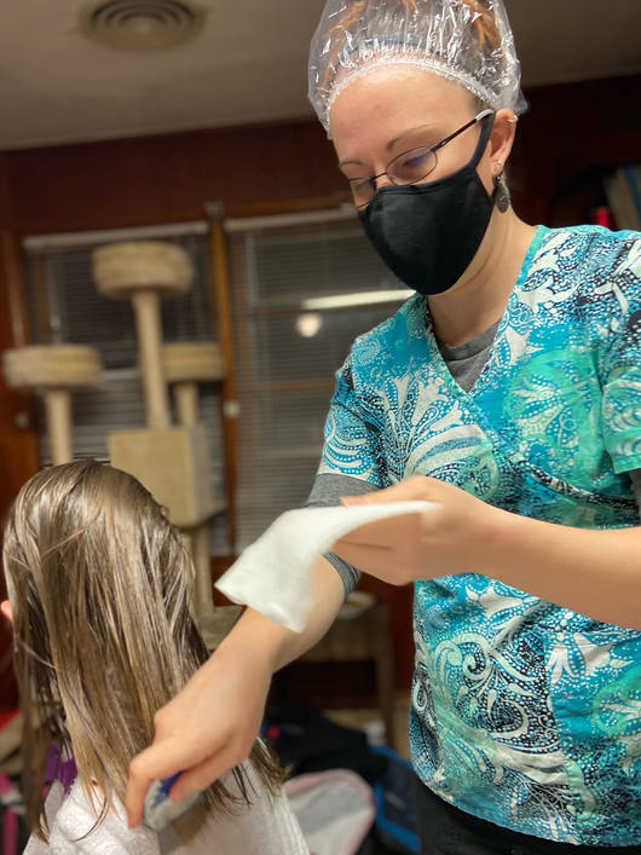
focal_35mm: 30
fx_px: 741
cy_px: 486
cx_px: 293
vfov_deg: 59.7
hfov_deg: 46.7
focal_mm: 4.25
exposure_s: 1/60
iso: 160
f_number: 1.8
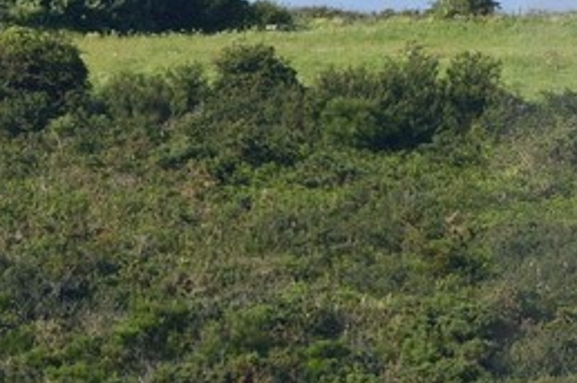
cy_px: 273
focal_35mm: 1087
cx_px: 1402
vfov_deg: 1.3
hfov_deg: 1.9
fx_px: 17390
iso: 400
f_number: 7.1
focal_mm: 175
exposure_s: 1/1250
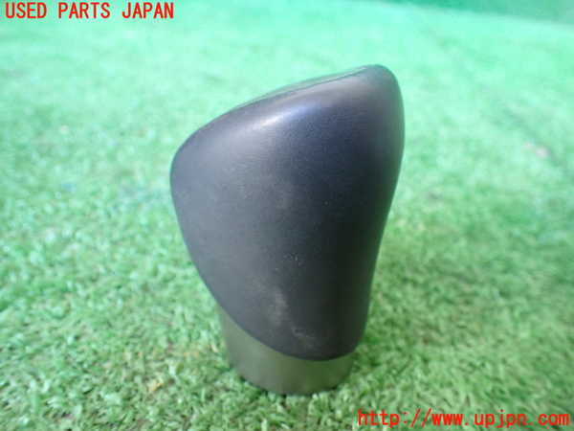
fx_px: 497
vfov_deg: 46.8
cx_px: 287
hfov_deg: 60.0
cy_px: 216
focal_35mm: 30
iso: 800
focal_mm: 5.4
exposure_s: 1/50
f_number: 2.3
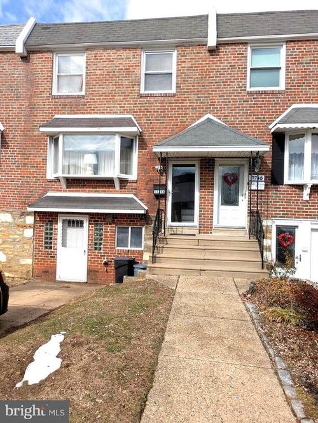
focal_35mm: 25
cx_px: 159
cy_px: 212
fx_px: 306
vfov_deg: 69.4
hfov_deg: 54.9
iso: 44
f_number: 1.89
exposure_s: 1/2538
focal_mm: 5.43
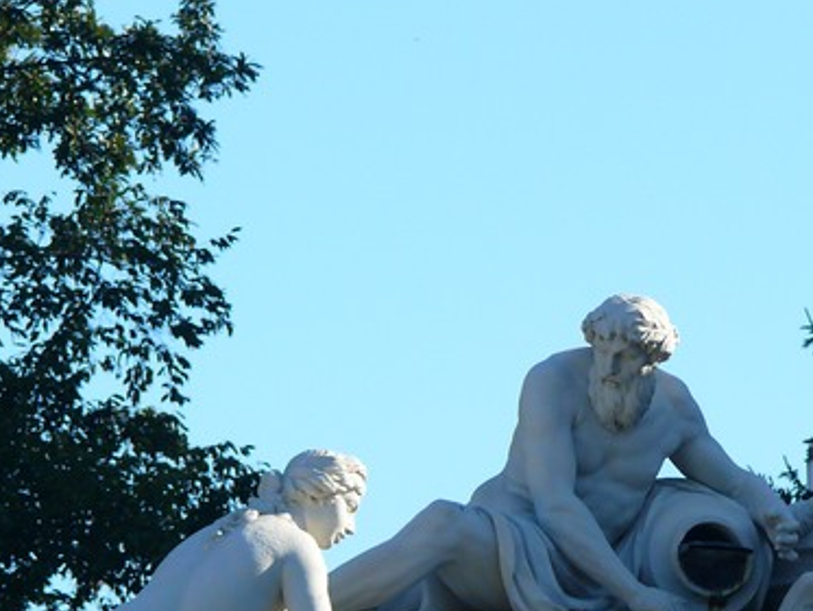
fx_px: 10666
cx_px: 392
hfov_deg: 4.4
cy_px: 570
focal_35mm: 454
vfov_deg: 3.3
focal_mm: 47.8
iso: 100
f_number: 4
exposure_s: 1/250
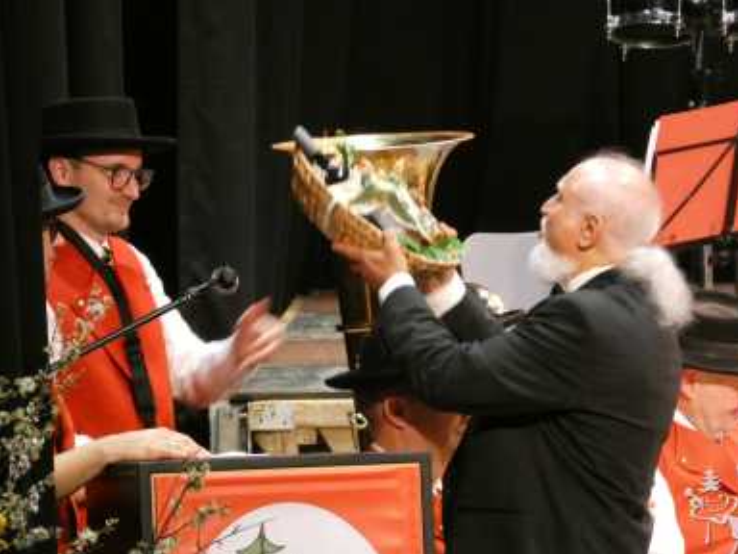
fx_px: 15926
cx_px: 381
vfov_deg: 2.0
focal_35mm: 747
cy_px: 273
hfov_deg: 2.7
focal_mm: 128.4
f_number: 5.6
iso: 1600
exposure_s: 1/30
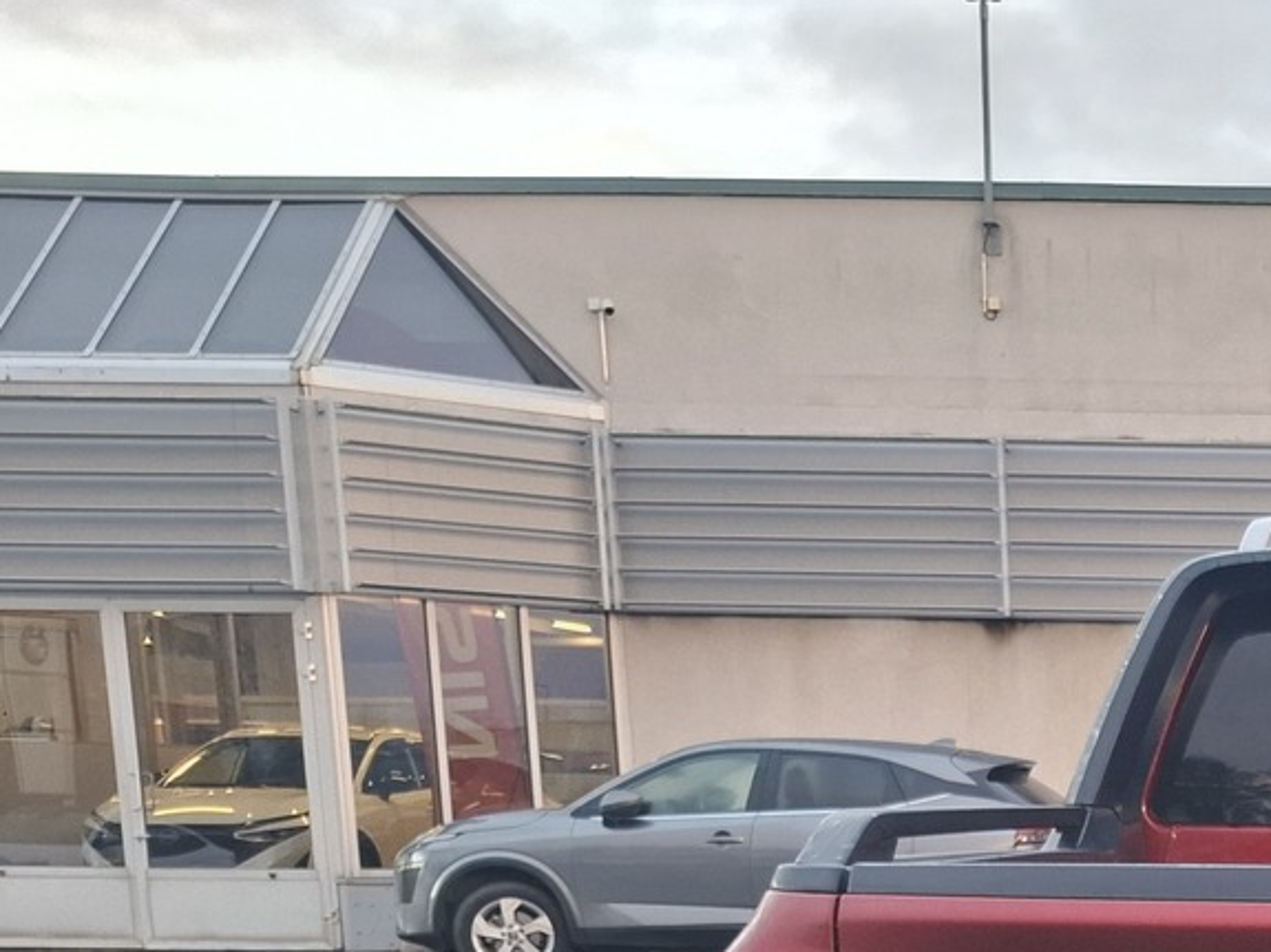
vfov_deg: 20.6
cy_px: 1297
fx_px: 2349
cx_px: 1662
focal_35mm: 64
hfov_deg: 25.8
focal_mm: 5.54
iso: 125
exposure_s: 1/100
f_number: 1.8
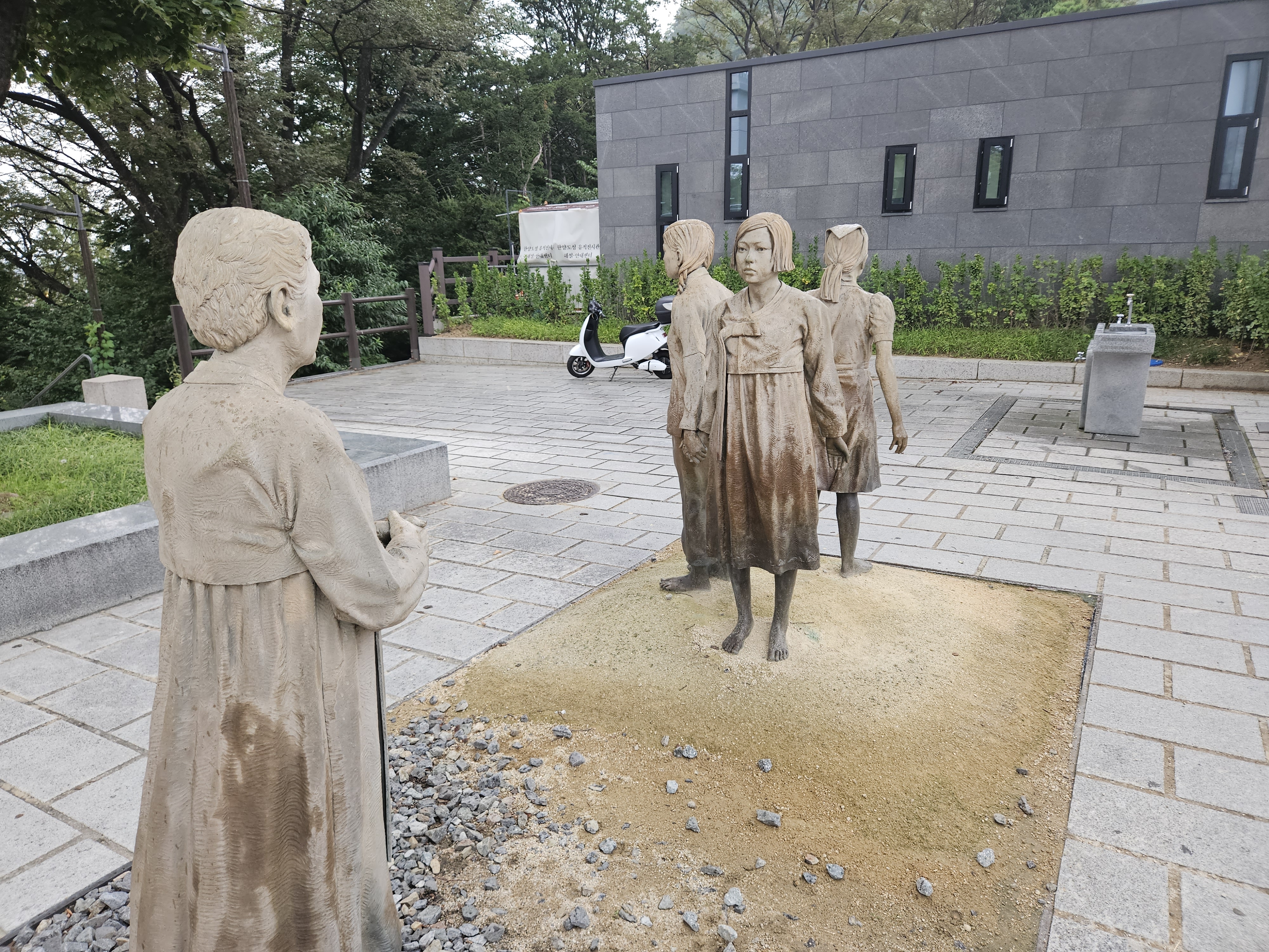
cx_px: 634
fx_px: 843
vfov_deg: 58.9
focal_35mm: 23
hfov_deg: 73.9
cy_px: 476
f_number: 1.8
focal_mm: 5.4
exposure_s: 1/100
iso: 160
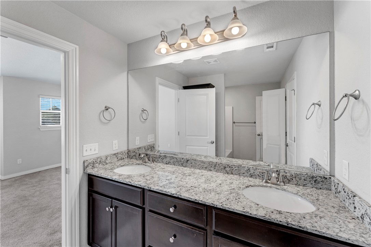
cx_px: 186
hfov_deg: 104.3
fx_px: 144
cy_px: 124
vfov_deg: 81.2
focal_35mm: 14
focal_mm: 14
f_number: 8
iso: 100
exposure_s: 1/5
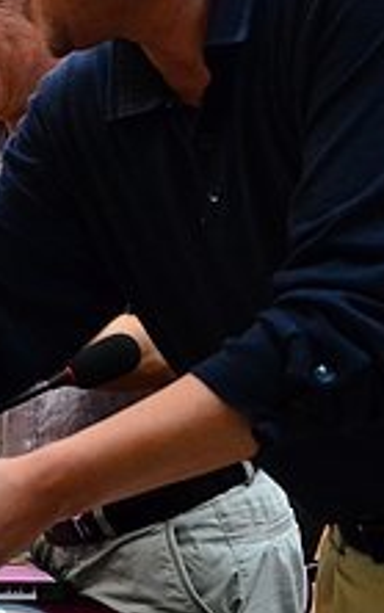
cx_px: -334
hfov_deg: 9.4
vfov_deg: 15.8
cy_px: 280
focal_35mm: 132
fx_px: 2207
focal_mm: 32
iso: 2000
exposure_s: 1/60
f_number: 5.6
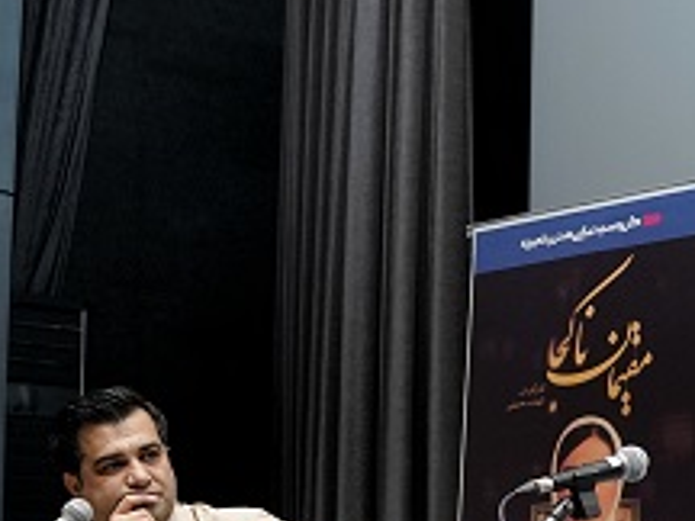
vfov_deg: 15.0
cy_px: 592
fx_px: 1927
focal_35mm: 96
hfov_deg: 19.6
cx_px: 746
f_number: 2.8
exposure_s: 1/60
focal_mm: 24
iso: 2000
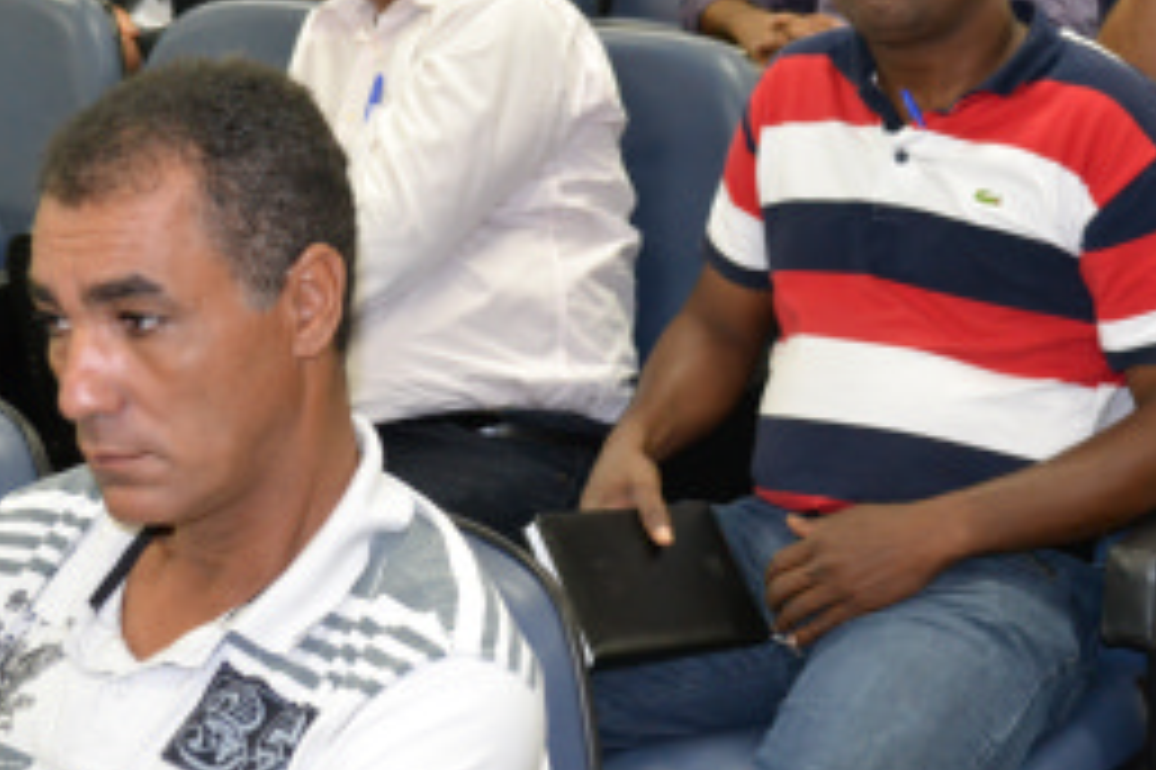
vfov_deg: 19.3
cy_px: 218
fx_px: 2246
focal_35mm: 70
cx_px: 684
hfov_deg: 28.8
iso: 1600
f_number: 4
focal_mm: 24
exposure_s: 1/60
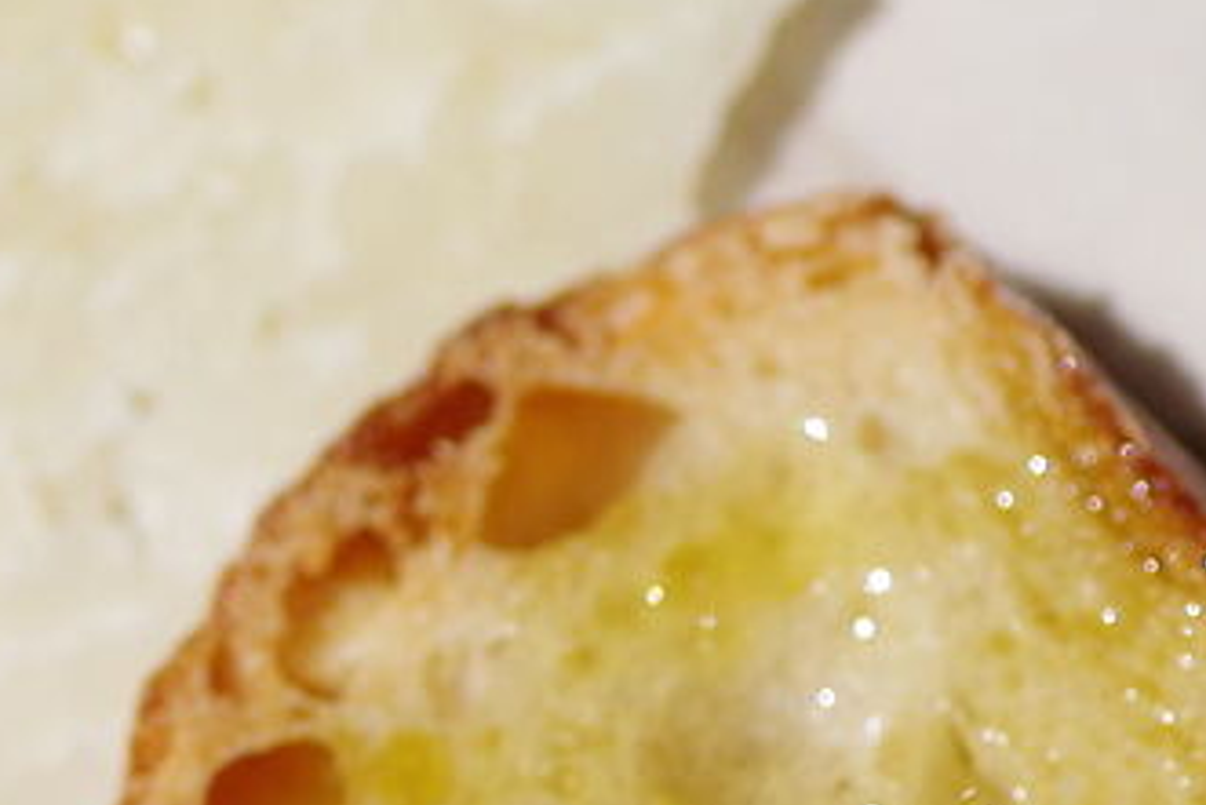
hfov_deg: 2.8
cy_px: 1304
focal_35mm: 726
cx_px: -2605
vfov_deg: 1.9
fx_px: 24330
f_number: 6.3
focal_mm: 100
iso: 100
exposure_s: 1/640
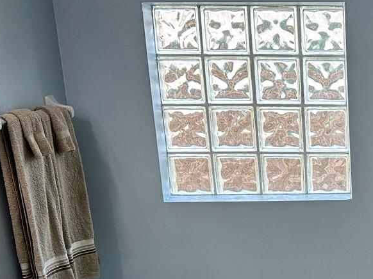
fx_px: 711
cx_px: 411
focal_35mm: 66
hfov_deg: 27.0
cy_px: 300
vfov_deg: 21.2
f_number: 1.78
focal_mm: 6.86
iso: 80
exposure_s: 1/136
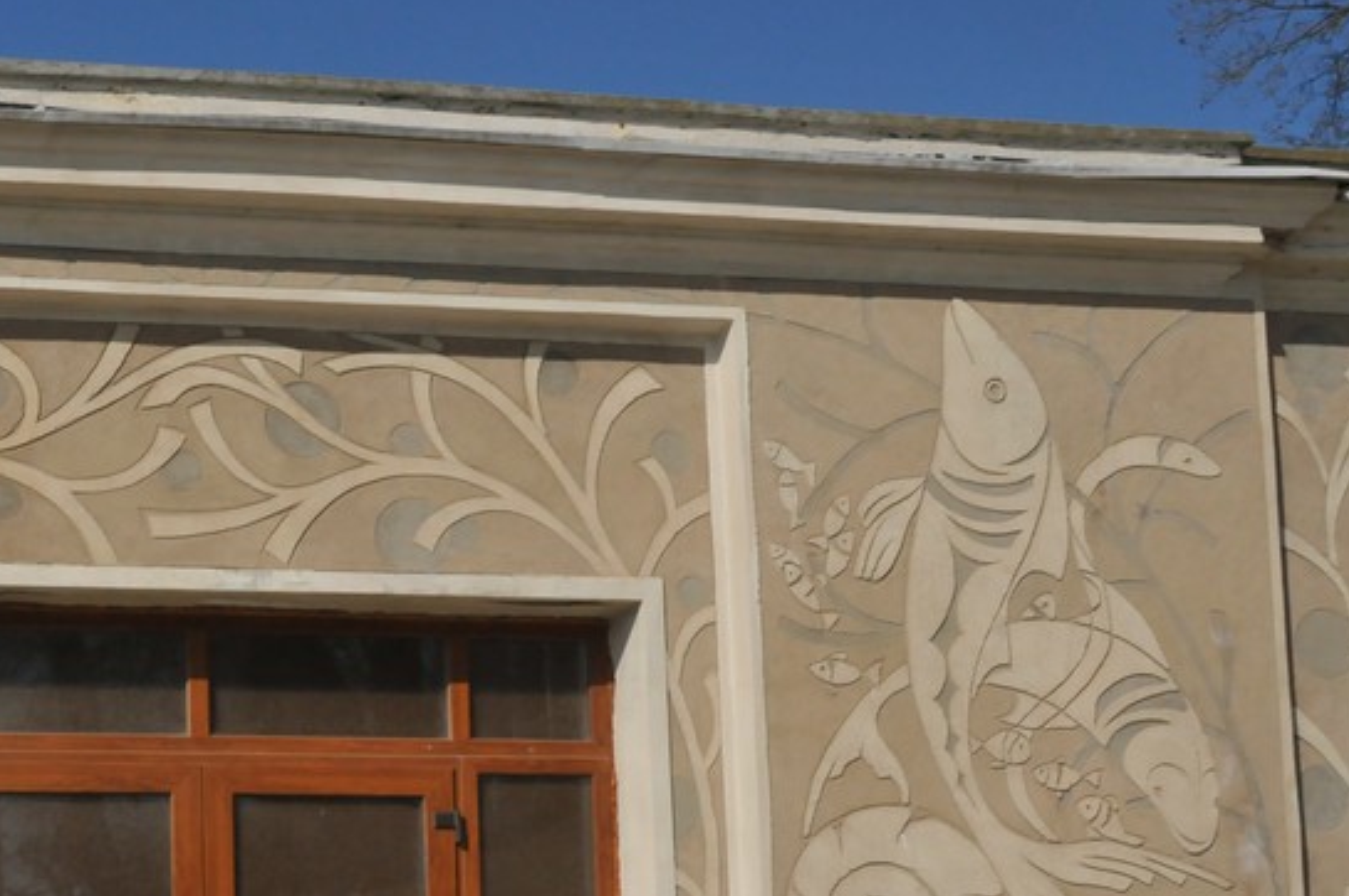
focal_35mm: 62
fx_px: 2320
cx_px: 97
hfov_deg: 30.7
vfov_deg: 21.5
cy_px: 747
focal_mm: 22
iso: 800
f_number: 18
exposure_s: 1/1250
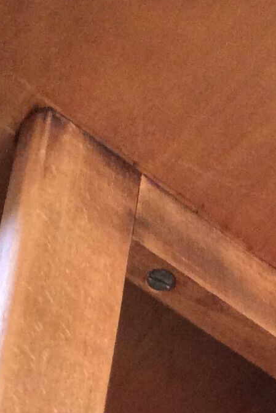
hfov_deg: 10.4
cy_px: 576
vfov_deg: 15.1
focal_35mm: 128
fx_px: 1471
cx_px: 384
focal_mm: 3.3
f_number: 2.4
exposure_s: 1/25
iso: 160
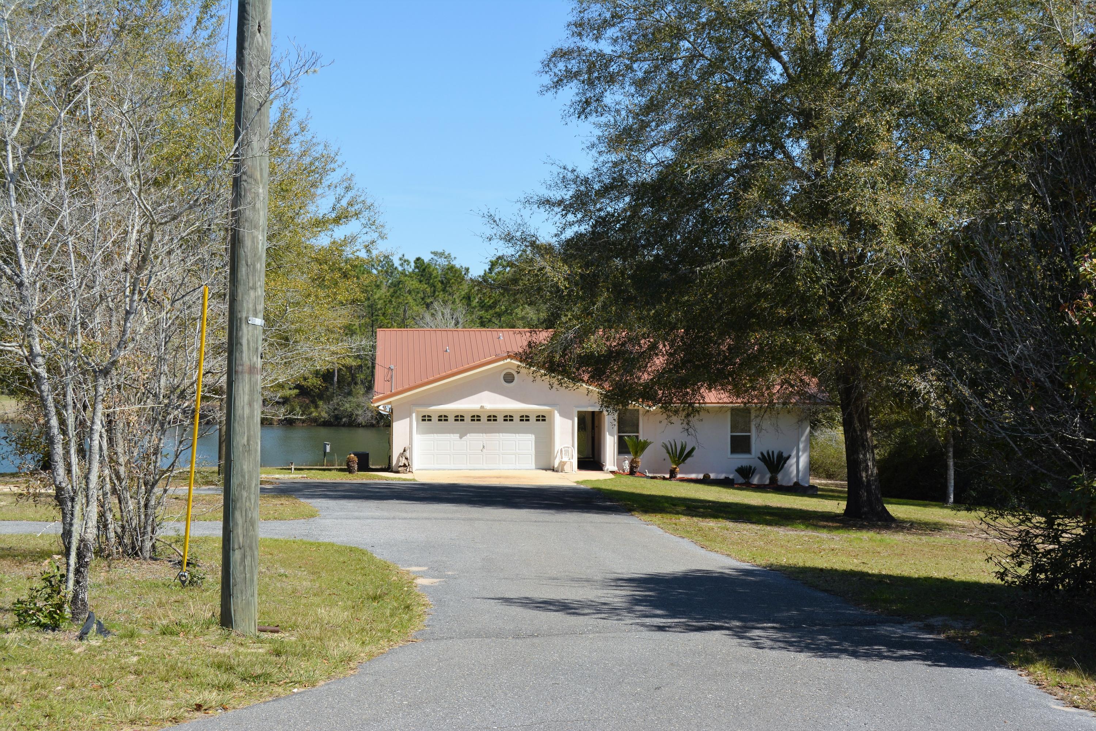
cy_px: 366
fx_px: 1553
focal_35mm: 51
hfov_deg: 38.9
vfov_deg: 26.5
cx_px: 548
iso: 100
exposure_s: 1/200
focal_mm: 34
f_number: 9
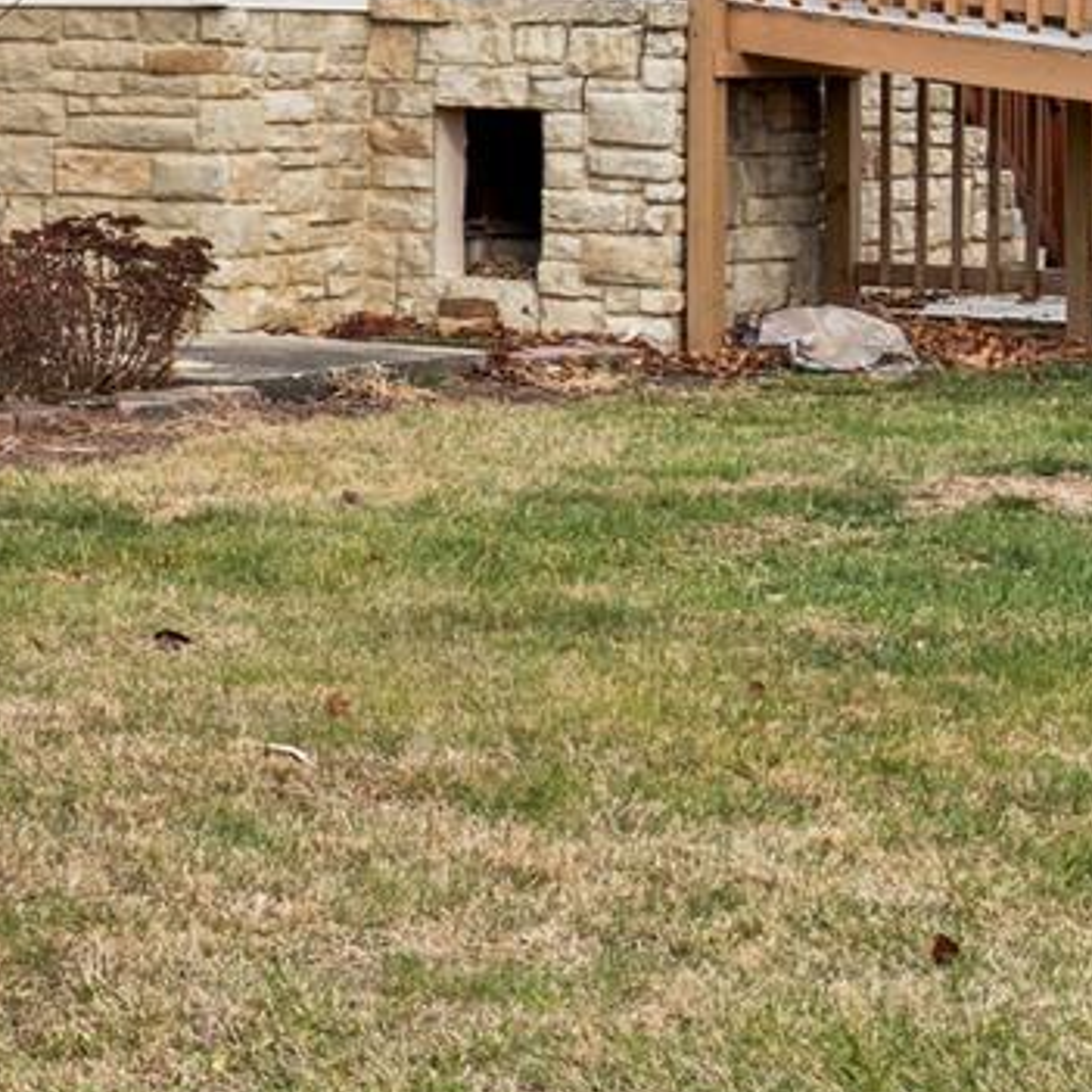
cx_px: -1179
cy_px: 70
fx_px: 4069
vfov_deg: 15.1
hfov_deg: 13.0
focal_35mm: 114
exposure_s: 1/200
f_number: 8
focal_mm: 23
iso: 320
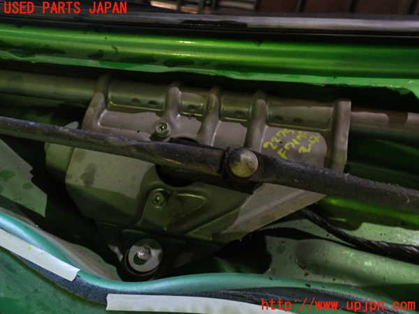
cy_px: 157
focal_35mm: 30
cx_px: 210
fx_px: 363
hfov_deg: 60.0
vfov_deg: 46.8
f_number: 2.3
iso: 400
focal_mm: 5.4
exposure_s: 1/30
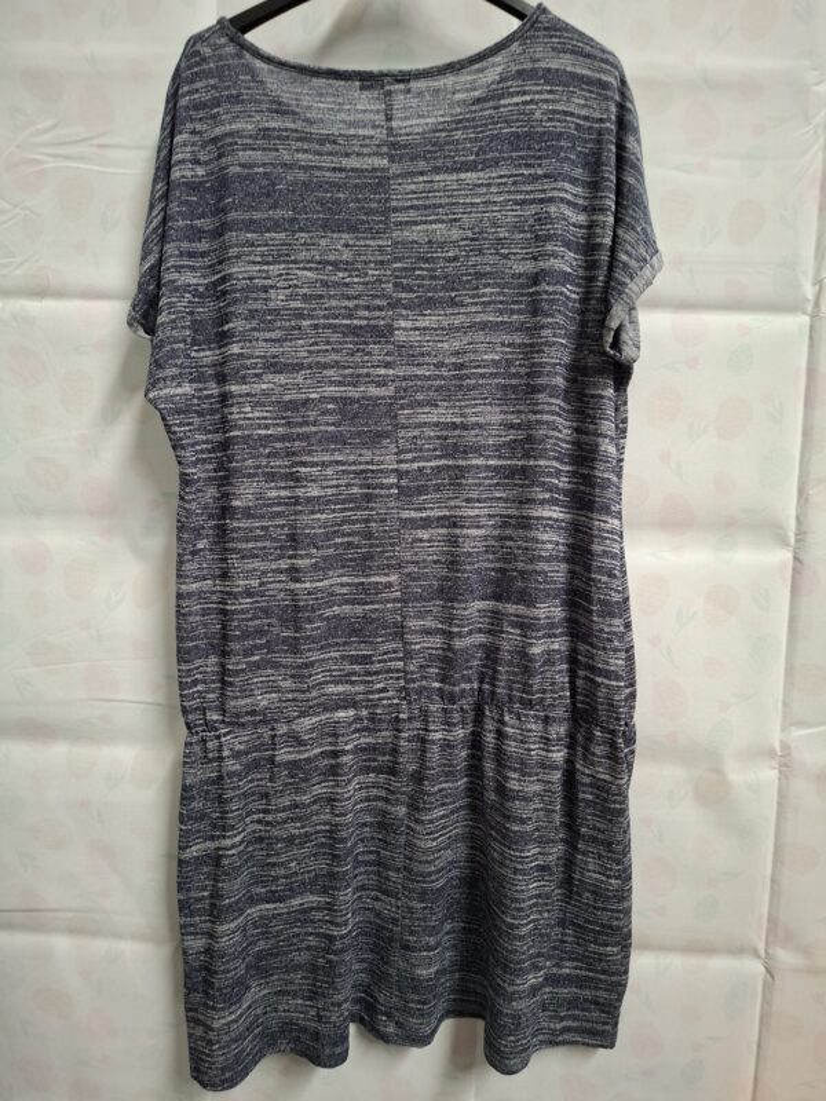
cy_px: 550
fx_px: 732
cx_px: 413
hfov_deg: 58.9
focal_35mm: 23
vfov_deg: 73.9
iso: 500
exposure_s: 1/25
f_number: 1.8
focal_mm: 5.54
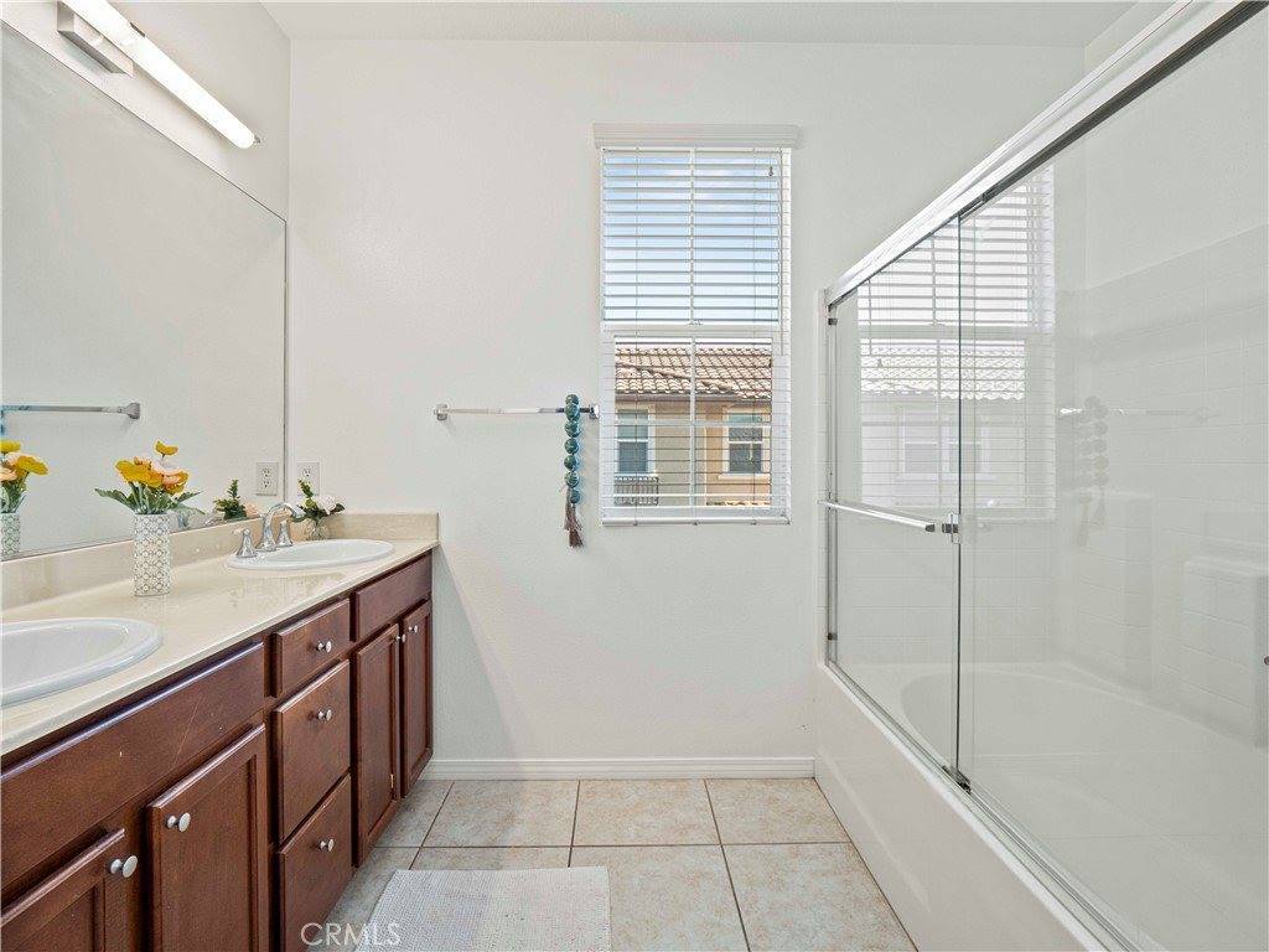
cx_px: 634
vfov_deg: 78.1
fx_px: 587
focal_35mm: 16
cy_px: 476
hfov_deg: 94.5
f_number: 8
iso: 200
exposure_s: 1/5
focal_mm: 8
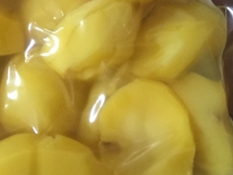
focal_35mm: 102
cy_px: -88
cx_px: 172
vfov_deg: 13.6
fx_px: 686
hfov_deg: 19.1
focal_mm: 4.15
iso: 250
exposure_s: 1/15
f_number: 2.2
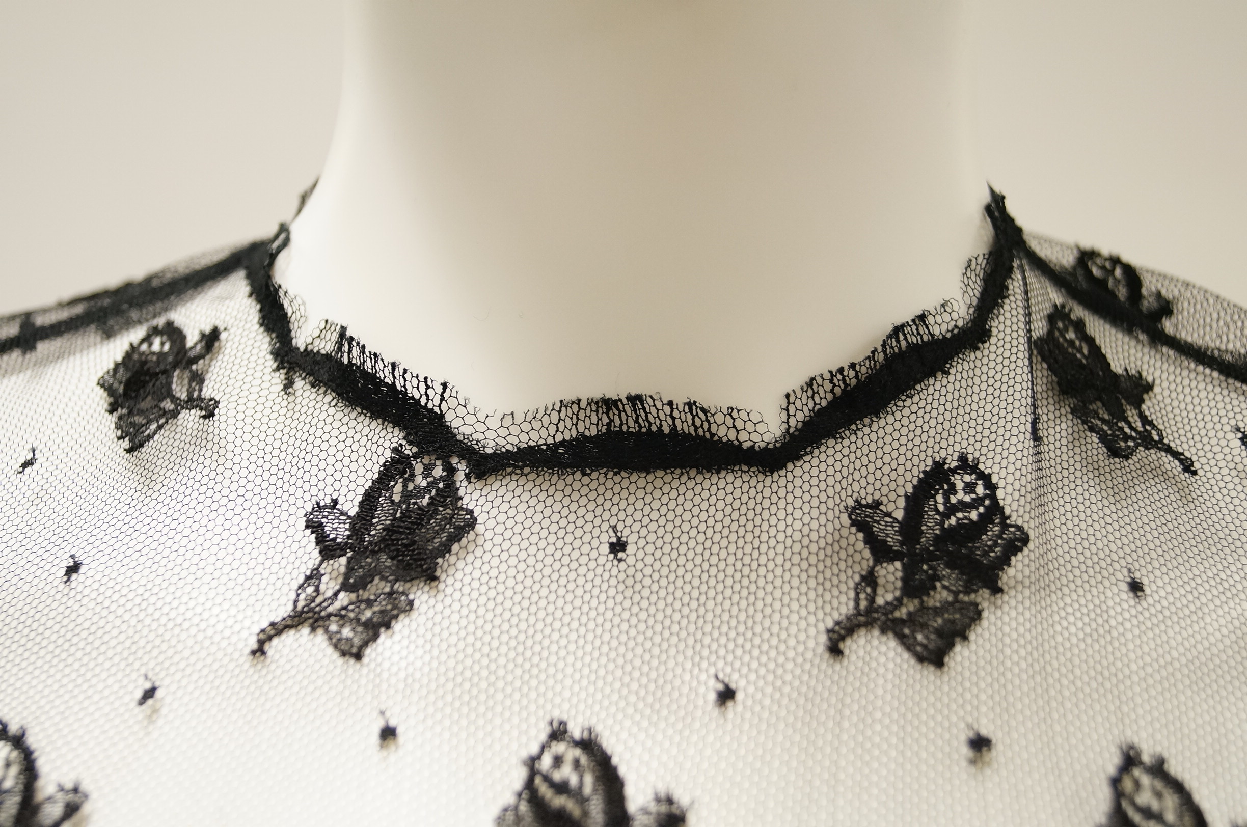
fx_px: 1816
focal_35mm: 52
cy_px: 414
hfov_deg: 37.9
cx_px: 624
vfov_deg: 25.7
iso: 1000
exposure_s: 1/60
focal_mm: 35
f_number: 4.5
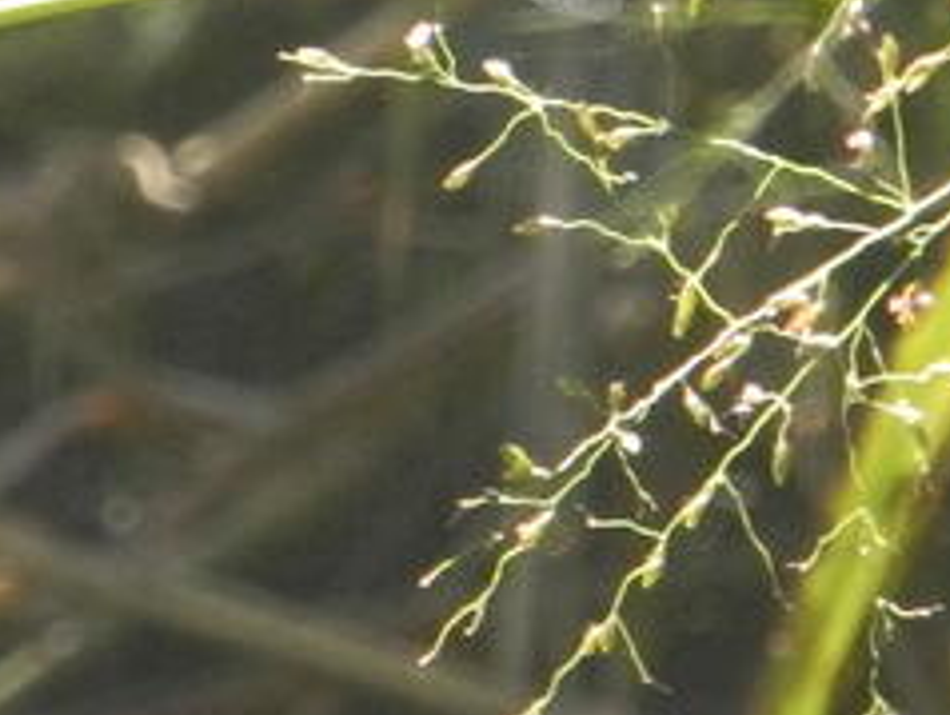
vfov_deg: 1.7
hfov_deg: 2.3
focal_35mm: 859
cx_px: 307
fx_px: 23598
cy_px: -148
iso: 800
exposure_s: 1/500
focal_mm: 42.6
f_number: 5.6
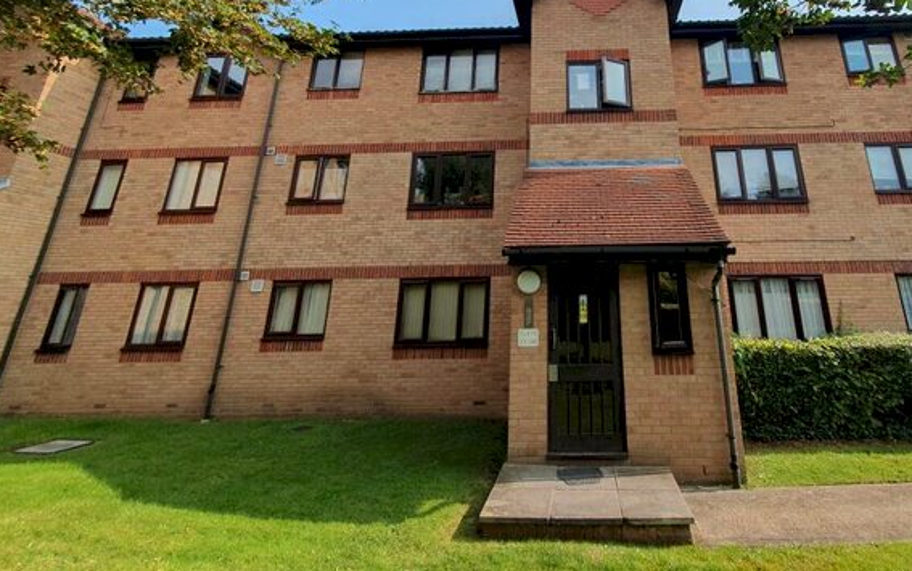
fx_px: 423
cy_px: 154
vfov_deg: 64.6
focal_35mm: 17
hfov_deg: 92.9
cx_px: 553
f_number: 2.2
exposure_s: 1/1032
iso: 50
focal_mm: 1.8
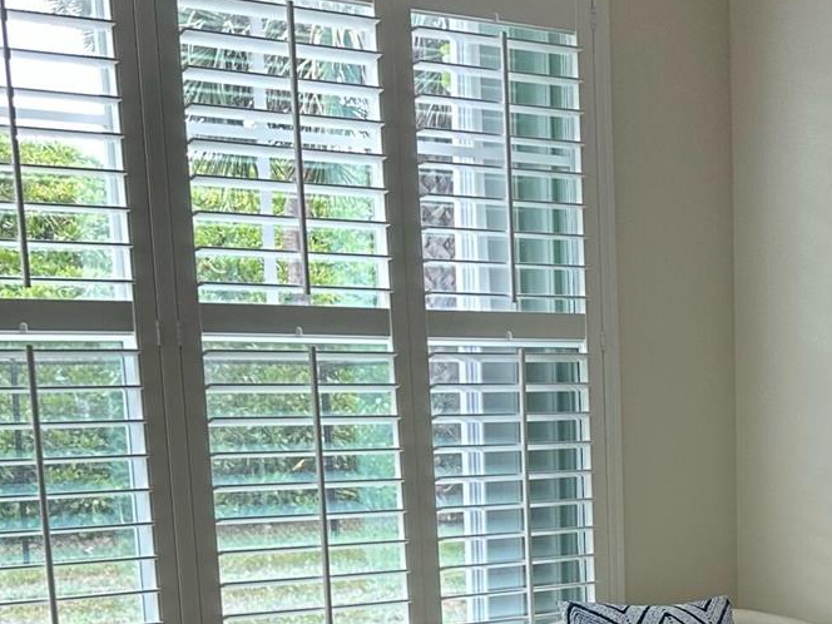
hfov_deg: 24.6
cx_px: 906
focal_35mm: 74
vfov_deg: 18.7
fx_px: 1779
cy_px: 766
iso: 160
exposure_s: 1/120
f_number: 1.78
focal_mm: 6.86
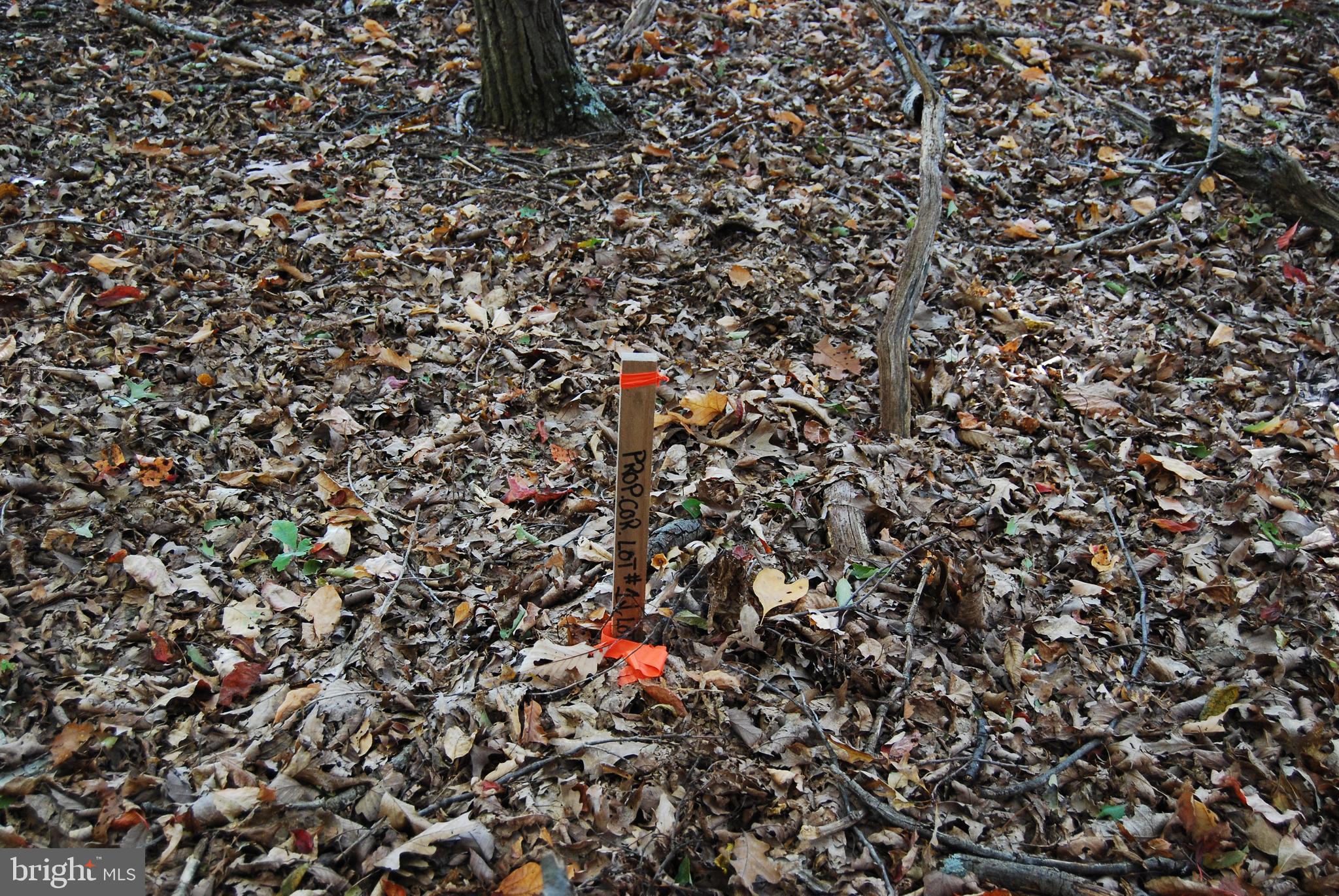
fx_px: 1452
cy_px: 448
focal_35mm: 39
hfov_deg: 49.5
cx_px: 670
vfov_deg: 34.3
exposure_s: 1/50
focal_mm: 26
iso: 400
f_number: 4.2
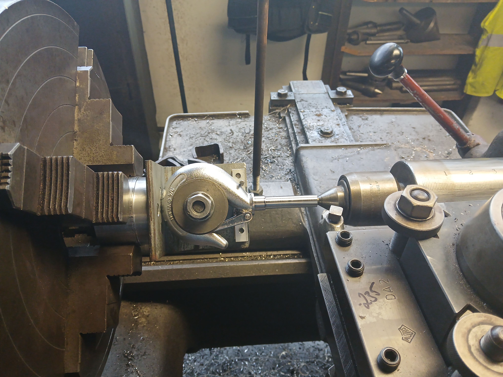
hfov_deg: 67.3
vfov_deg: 53.1
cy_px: 188
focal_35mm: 26
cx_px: 252
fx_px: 378
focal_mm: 3.98
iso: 160
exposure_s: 1/60
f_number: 1.8
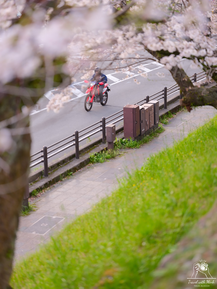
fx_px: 727
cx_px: 108
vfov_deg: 22.5
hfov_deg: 17.0
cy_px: 144
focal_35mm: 87
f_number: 2
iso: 200
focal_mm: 110
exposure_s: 1/250
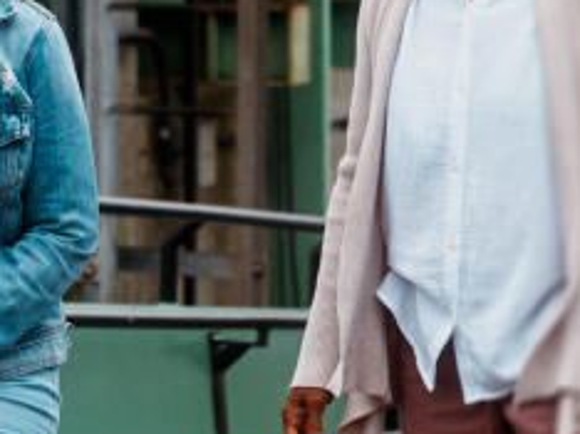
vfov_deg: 5.1
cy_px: -6
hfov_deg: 6.9
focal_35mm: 288
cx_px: 129
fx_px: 4821
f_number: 2.2
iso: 200
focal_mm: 50
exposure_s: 1/500
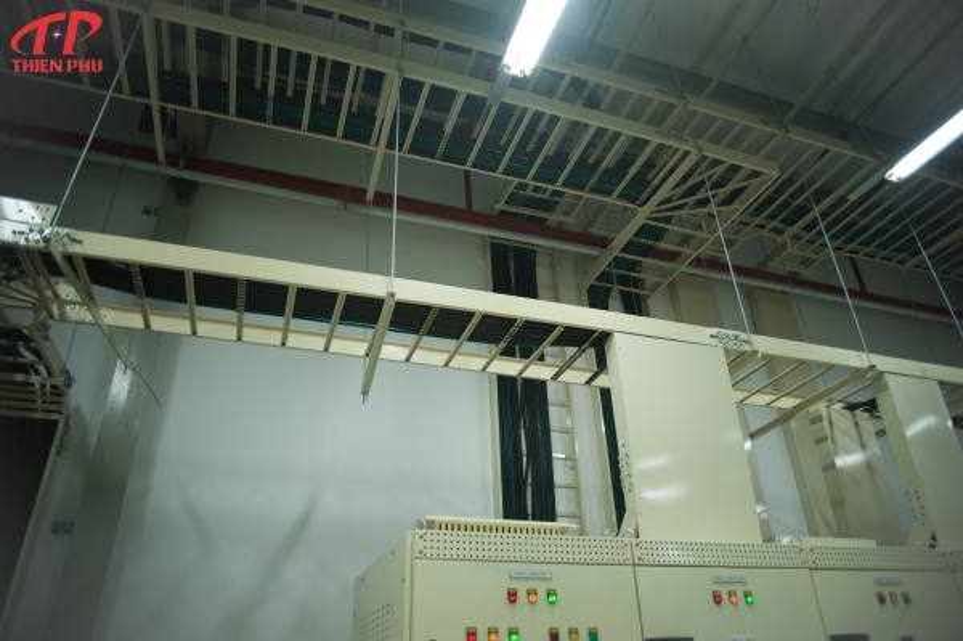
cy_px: 320
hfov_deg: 73.8
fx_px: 641
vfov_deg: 53.1
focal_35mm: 24
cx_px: 482
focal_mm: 24
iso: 280
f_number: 4
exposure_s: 1/25
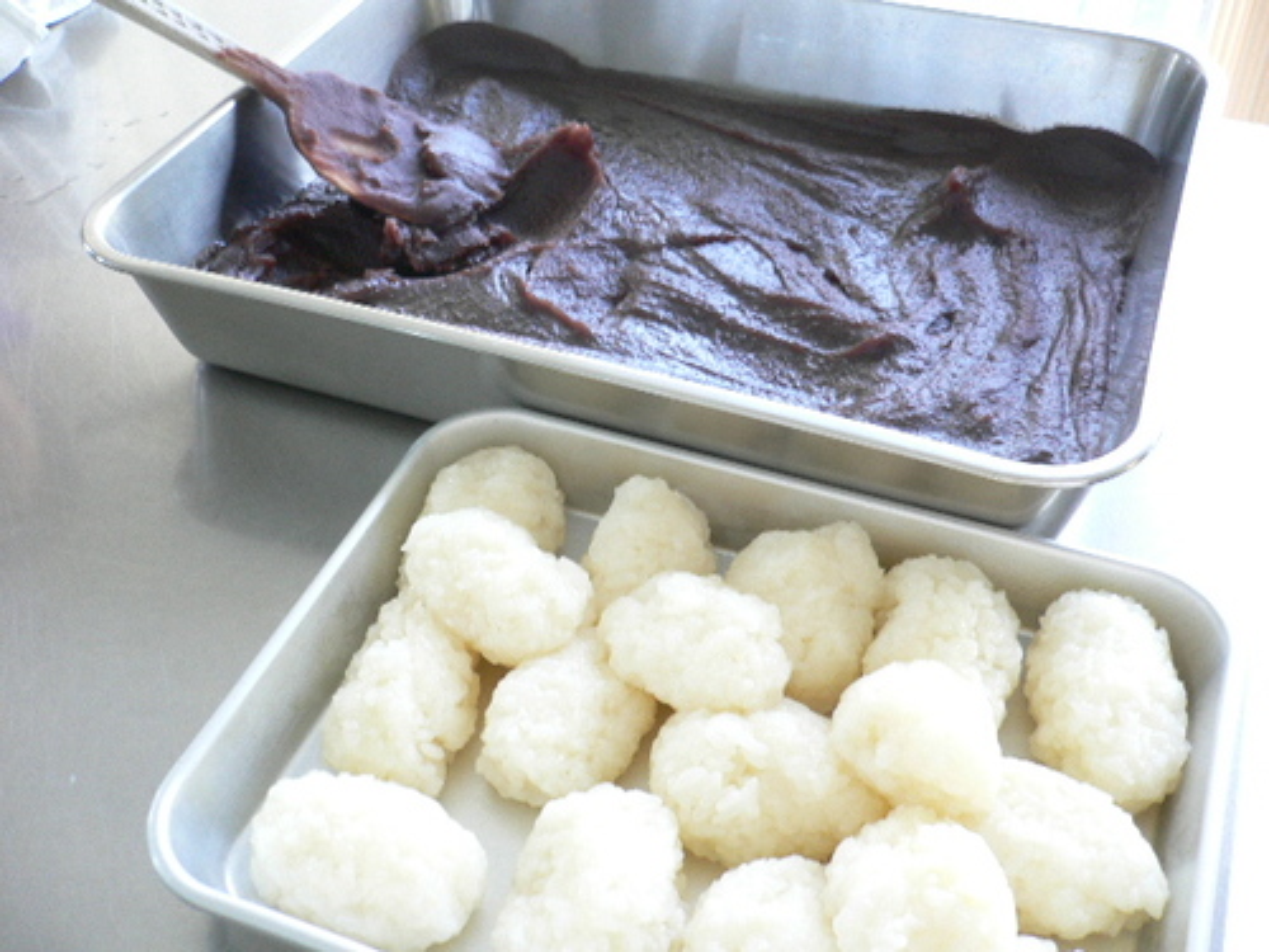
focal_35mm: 35
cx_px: 634
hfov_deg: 52.6
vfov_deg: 40.7
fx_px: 1283
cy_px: 476
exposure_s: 1/8
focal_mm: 5.8
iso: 150
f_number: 2.8
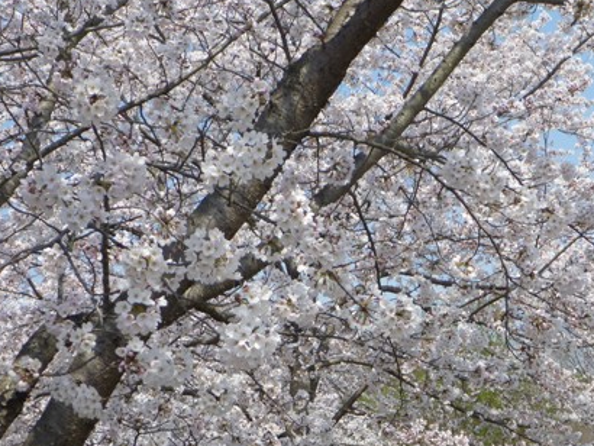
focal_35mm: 64
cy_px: 282
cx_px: 281
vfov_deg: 22.9
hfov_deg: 30.2
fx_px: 1099
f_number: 4.2
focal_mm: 7.4
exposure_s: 1/400
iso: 80
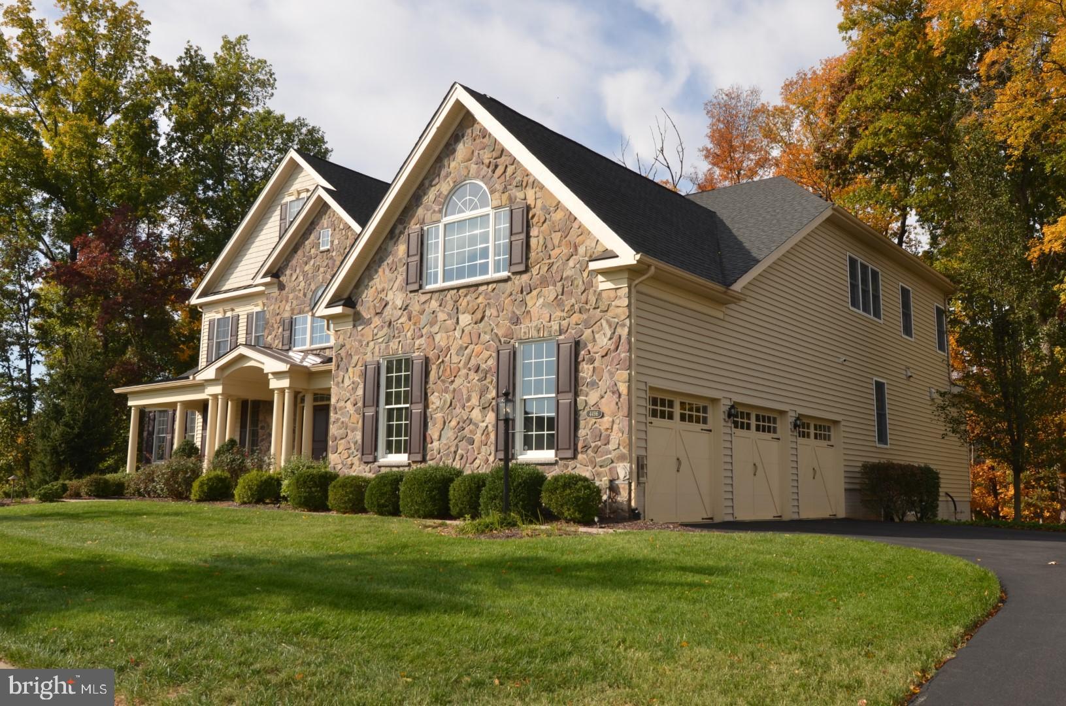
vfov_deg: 41.5
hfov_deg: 59.6
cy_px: 353
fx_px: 931
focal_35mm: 32
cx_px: 533
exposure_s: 1/250
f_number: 8
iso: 100
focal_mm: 21
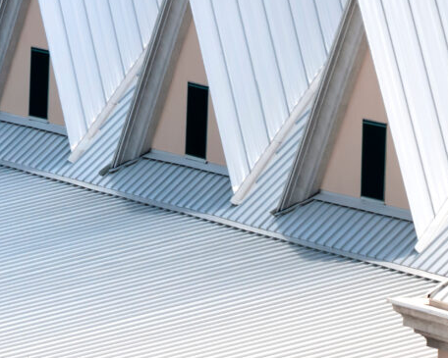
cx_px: 329
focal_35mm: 537
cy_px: 211
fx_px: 7122
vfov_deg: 2.9
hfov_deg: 3.6
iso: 200
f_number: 11
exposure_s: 1/500
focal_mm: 170
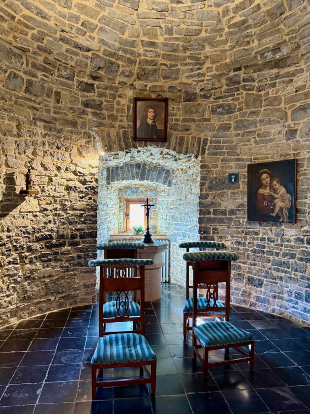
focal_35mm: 24
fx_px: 287
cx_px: 155
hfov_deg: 56.8
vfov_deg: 71.6
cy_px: 207
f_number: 1.78
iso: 500
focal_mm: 6.76
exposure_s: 1/50
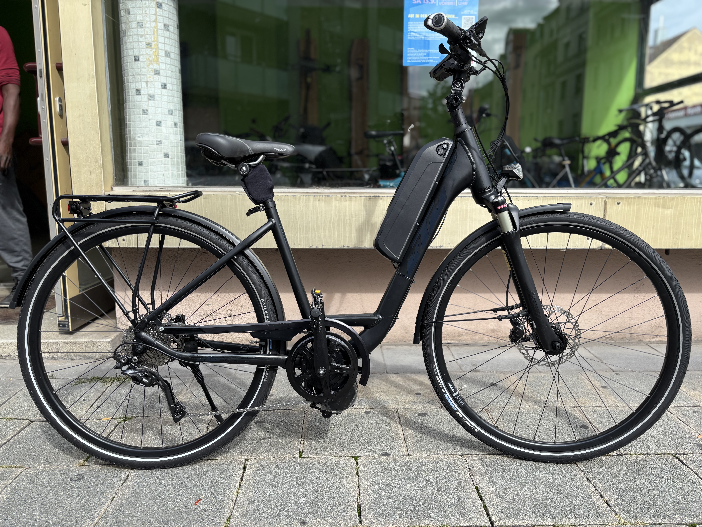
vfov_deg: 53.1
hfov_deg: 67.3
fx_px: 527
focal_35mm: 26
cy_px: 264
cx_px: 351
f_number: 1.6
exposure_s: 1/1263
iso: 50
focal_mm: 5.96
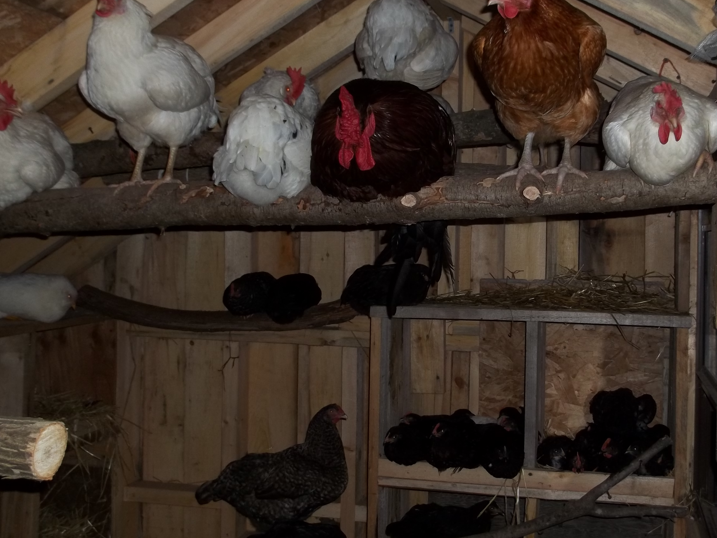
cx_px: 429
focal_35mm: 43
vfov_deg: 33.6
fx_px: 891
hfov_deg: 43.6
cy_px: 247
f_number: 3.3
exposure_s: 1/30
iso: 64
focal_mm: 5.9
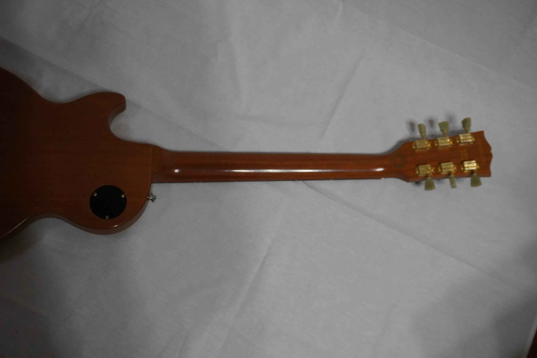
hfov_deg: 46.4
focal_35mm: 42
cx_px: 268
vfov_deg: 31.9
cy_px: 179
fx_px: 626
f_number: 4.5
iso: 2000
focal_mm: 28
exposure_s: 1/160
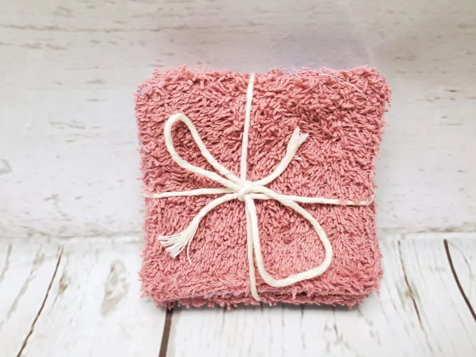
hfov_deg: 59.9
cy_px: 180
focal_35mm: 30
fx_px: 413
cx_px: 252
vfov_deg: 46.8
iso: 200
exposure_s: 1/60
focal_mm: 4.3
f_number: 2.4
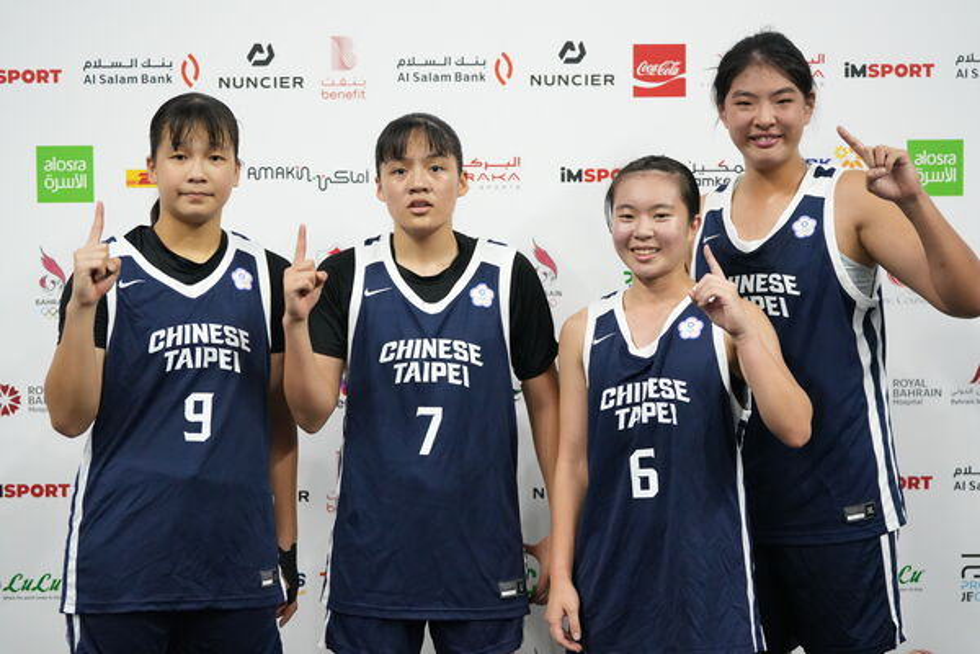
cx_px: 490
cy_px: 327
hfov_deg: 28.8
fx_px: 1905
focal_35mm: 70
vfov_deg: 19.5
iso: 8000
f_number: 2.8
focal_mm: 70
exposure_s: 1/1000
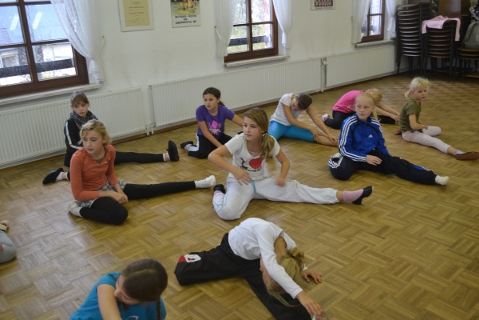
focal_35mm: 33
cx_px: 240
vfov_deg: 40.0
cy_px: 160
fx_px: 439
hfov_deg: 57.2
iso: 450
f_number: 3.8
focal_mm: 22
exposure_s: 1/60
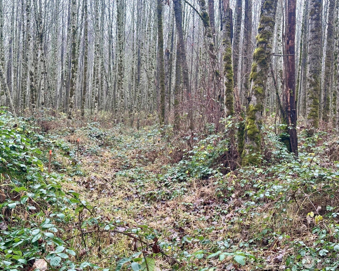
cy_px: 133
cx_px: 177
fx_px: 512
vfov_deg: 29.7
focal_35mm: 51
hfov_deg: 36.6
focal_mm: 6.86
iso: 80
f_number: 1.78
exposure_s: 1/118
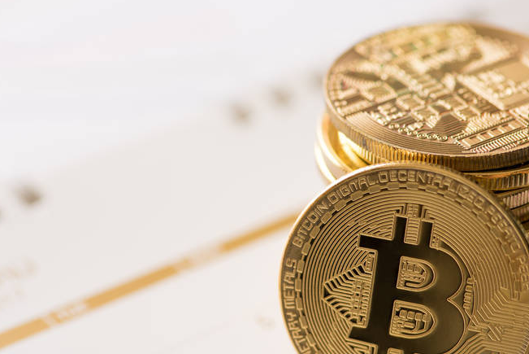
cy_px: 202
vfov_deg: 8.3
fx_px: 2426
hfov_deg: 12.4
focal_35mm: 165
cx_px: 255
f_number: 5.6
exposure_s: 1/3
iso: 100
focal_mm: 105
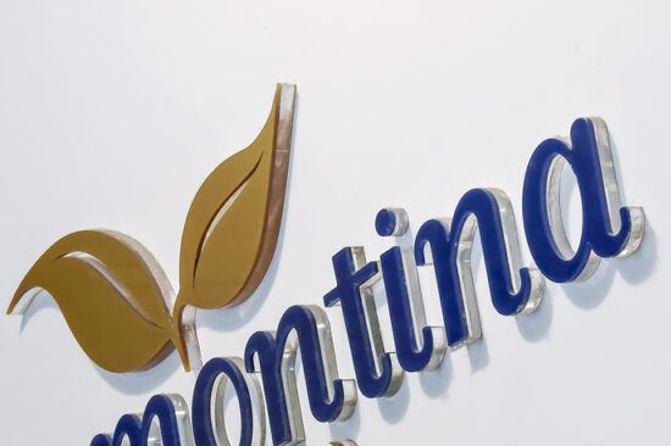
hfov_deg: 21.3
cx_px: 195
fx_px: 1770
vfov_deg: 14.2
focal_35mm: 95
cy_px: 403
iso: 1250
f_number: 9
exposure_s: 1/125
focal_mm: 34
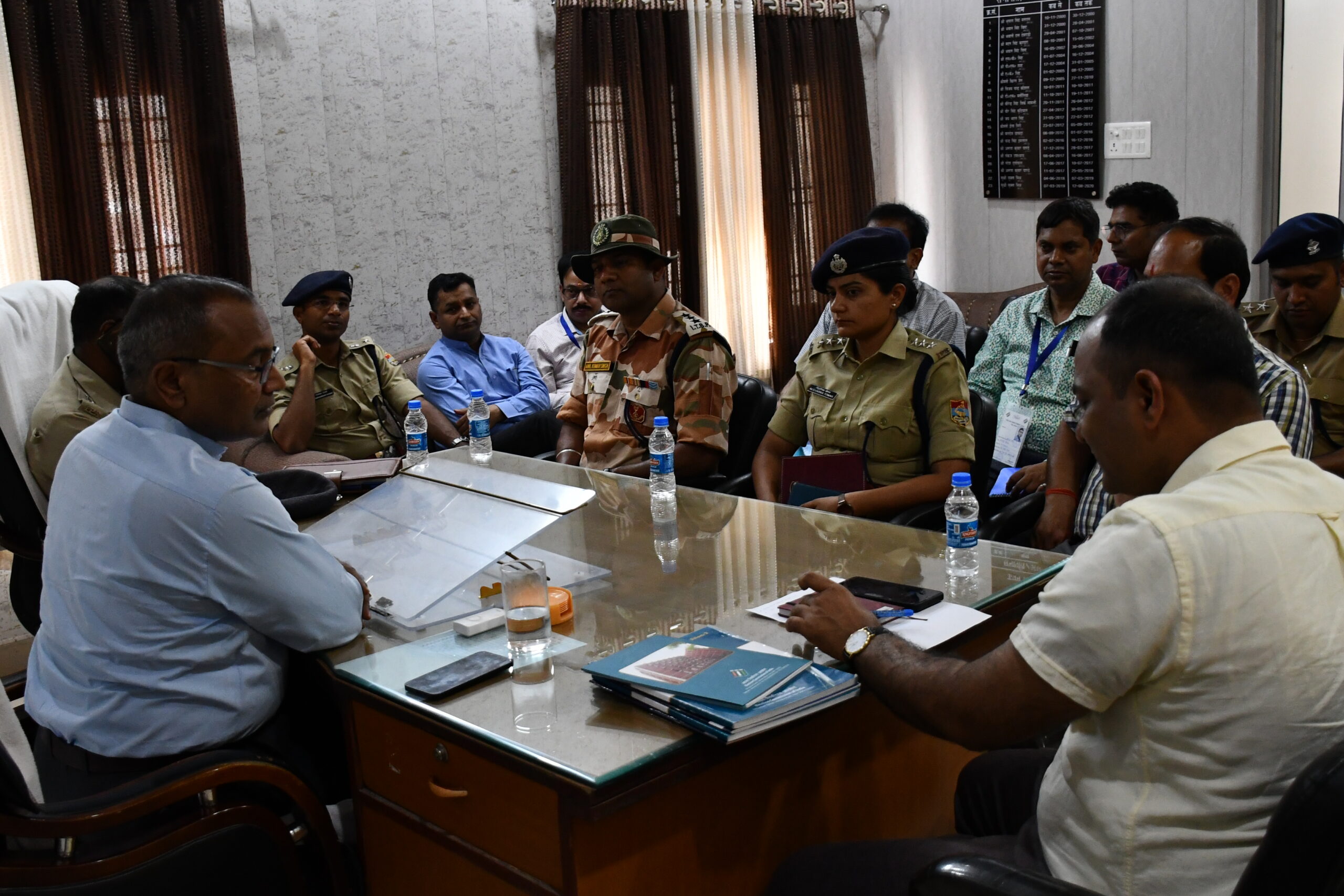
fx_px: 1344
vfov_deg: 36.9
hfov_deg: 53.1
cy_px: 448
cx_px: 672
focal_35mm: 36
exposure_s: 1/125
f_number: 3.5
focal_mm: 18
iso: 1800
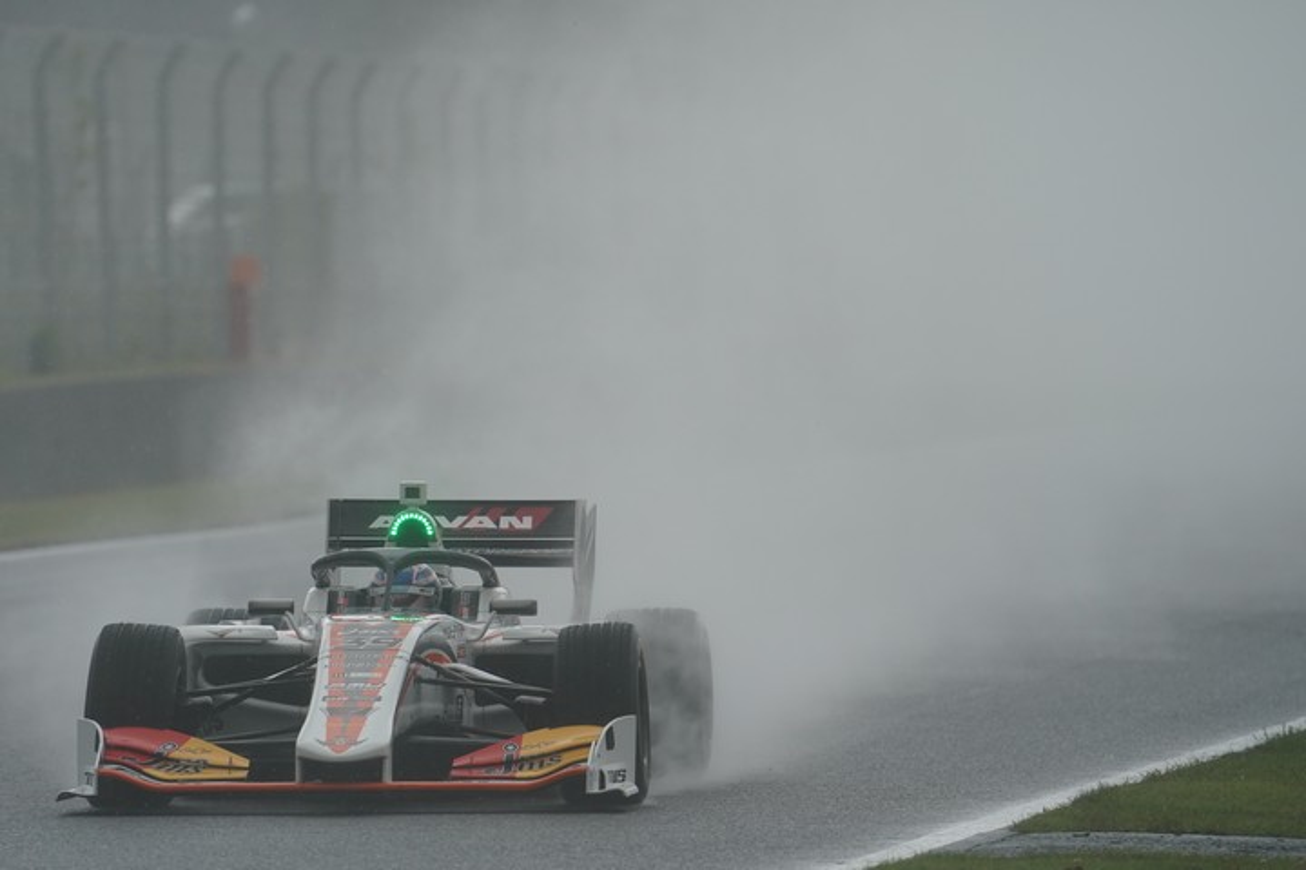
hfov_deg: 3.4
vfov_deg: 2.3
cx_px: 653
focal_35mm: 600
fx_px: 21765
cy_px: 435
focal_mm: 600
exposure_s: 1/800
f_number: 8
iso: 800
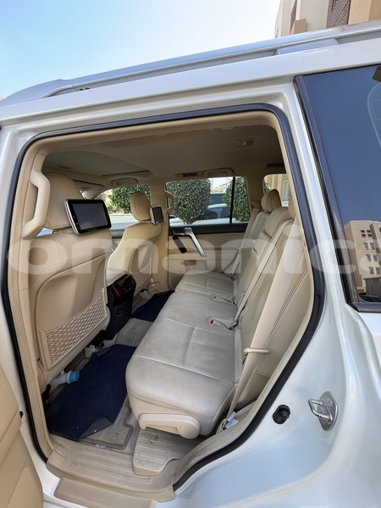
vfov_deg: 102.1
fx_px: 205
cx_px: 190
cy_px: 254
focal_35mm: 14
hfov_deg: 85.7
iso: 50
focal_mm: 2.22
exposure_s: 1/99
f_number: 2.2
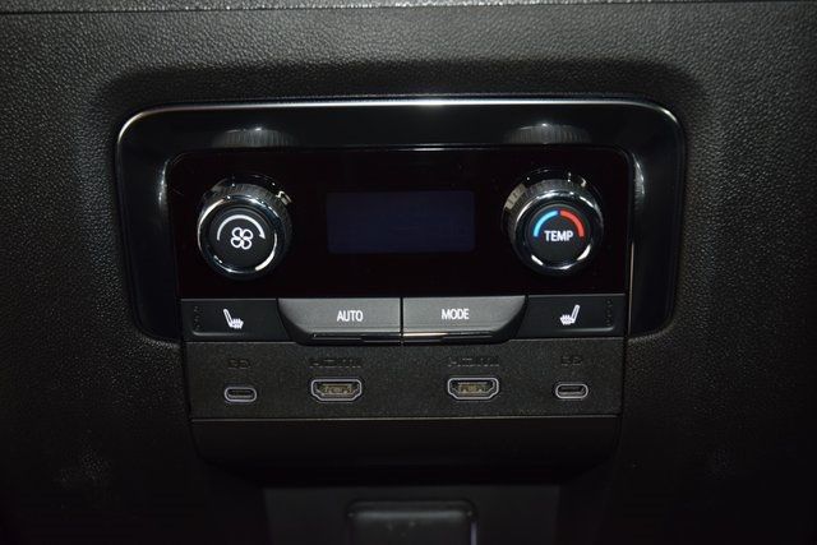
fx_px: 1294
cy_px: 272
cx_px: 408
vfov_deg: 23.8
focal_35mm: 57
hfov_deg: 35.0
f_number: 4.2
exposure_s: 1/8
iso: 720
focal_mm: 38
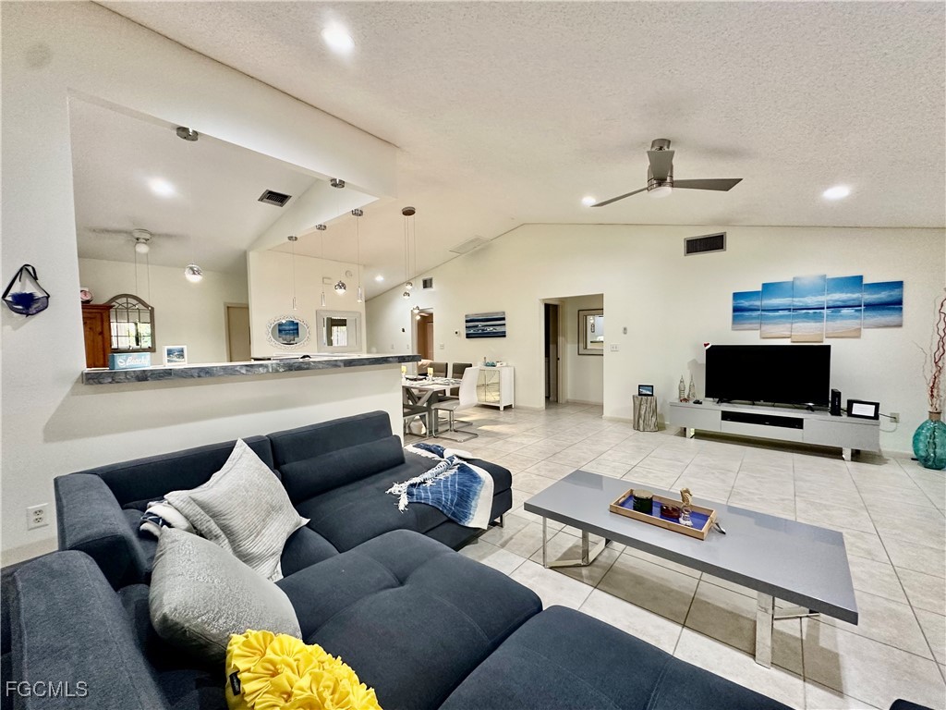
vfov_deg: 85.7
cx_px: 473
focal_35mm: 14
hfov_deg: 102.1
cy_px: 355
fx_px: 383
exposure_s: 1/60
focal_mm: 2.22
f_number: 2.2
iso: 320
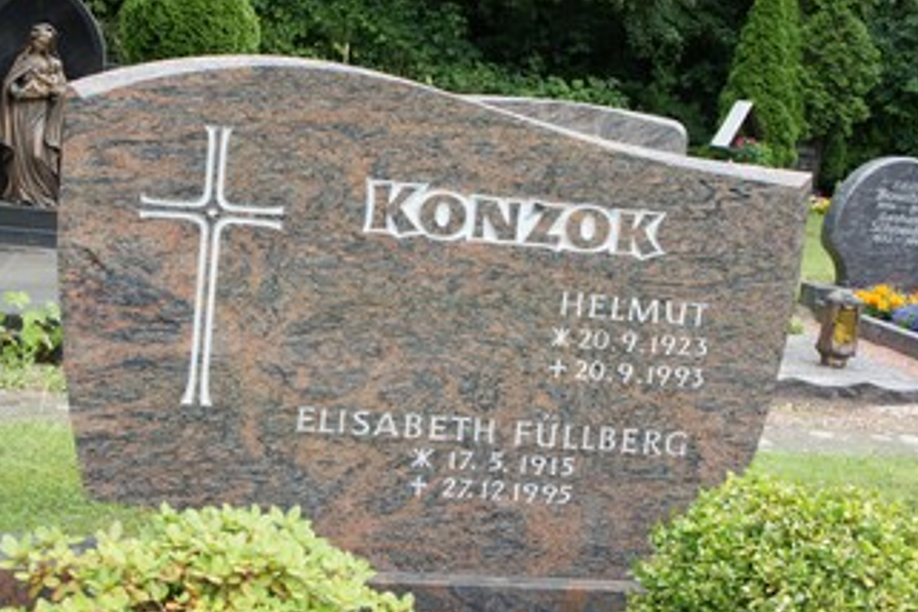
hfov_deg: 37.1
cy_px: 300
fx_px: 1370
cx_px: 452
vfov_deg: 25.2
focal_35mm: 54
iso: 500
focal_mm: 25
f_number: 5.6
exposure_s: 1/250
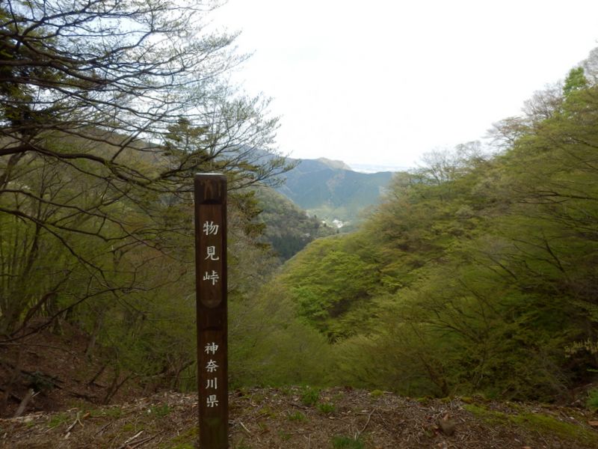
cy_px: 224
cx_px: 299
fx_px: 415
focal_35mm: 24
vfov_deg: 56.8
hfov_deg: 71.6
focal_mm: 4.2
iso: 80
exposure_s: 1/320
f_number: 3
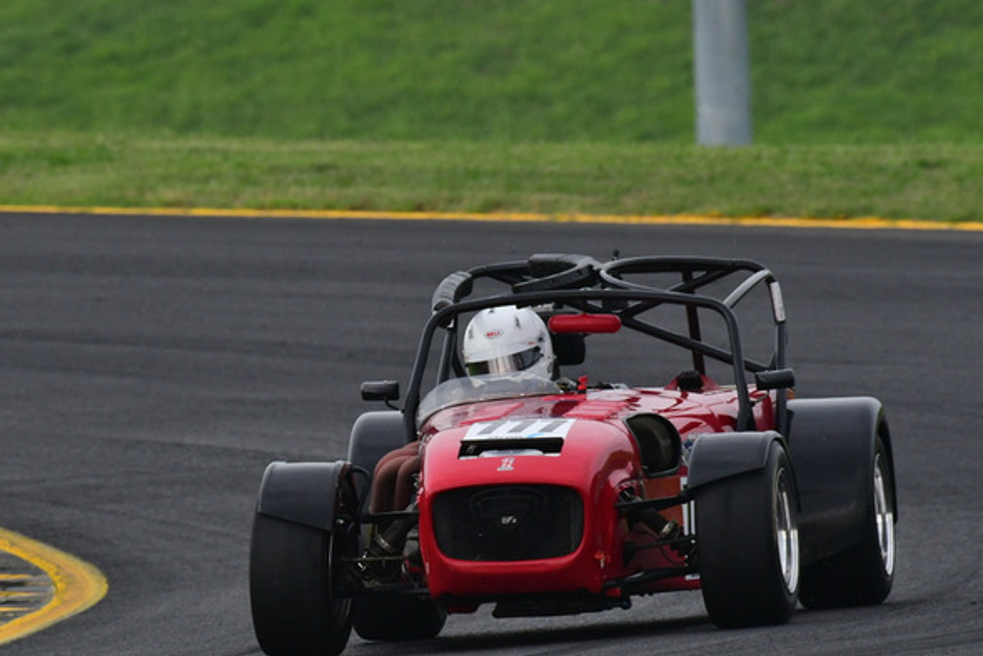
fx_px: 27802
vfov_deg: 1.4
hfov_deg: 2.0
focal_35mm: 1018
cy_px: 294
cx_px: 330
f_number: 11
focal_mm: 500
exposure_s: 1/640
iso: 1250
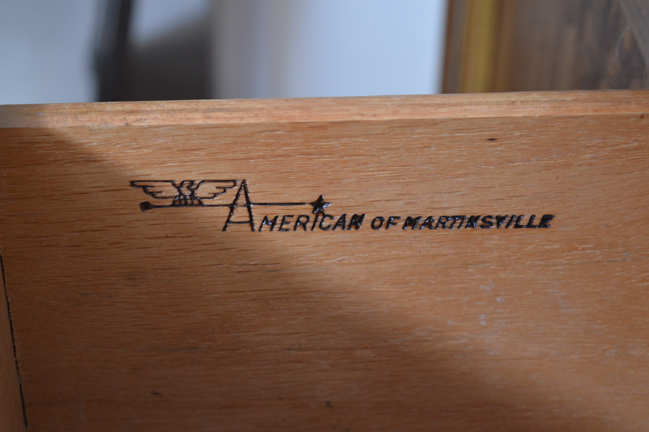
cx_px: 324
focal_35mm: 82
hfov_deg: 24.6
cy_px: 216
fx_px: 1486
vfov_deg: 16.5
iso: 800
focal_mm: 55
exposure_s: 1/80
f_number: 5.6
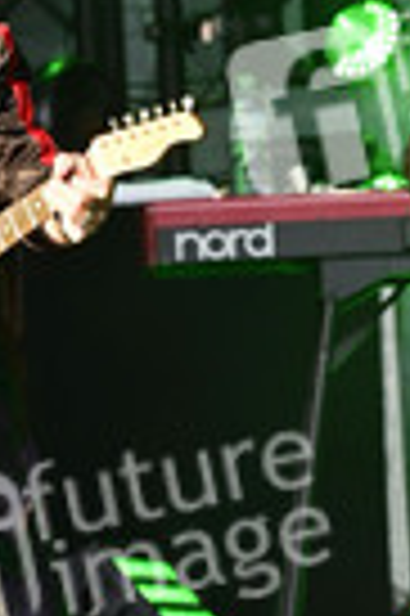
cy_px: 315
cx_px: 590
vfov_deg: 4.3
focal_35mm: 481
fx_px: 8237
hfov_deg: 2.8
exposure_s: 1/320
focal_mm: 165
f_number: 5.6
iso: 500
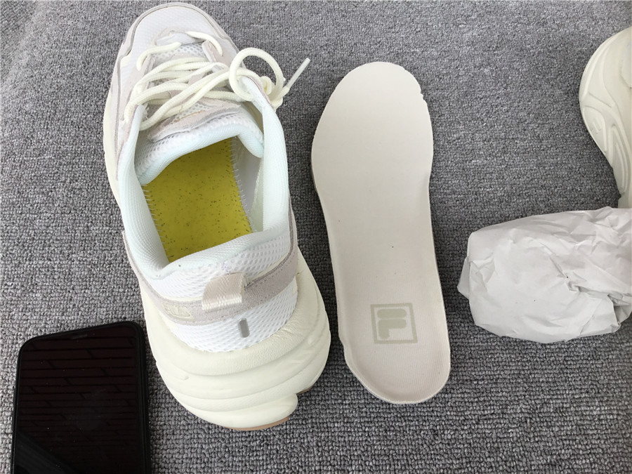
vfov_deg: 45.4
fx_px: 566
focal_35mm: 31
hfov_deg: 58.4
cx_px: 316
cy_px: 237
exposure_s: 1/125
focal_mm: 3.3
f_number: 2.4
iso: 25
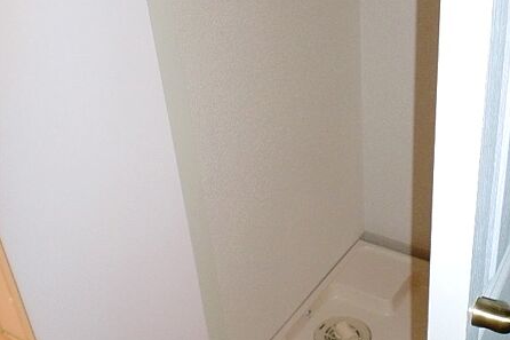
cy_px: 158
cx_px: 256
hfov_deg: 40.4
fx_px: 694
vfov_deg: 27.5
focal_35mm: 49
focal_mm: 6.3
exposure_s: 1/60
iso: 400
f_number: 3.1
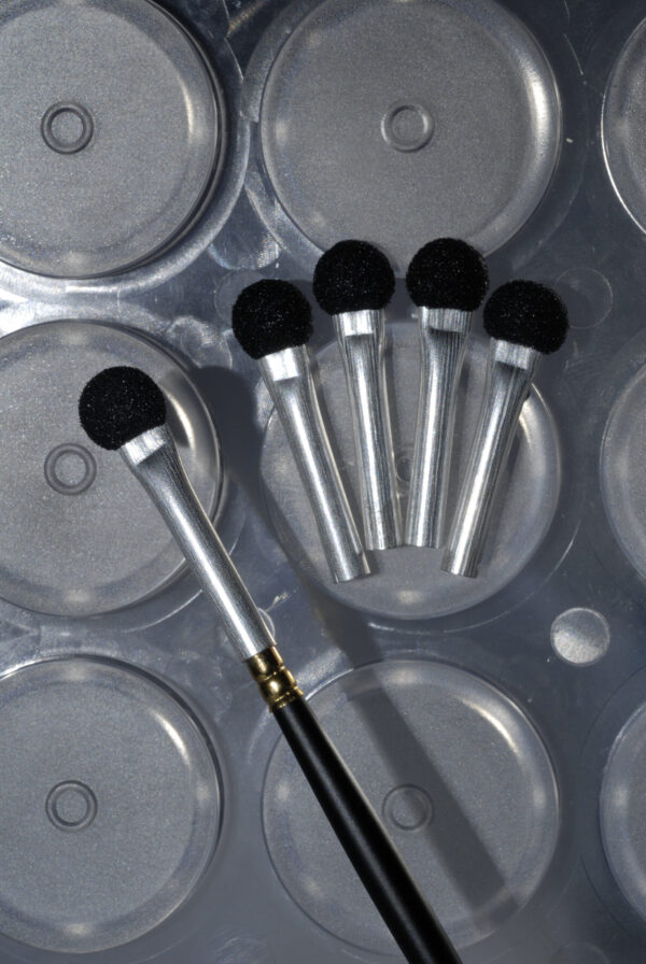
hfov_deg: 15.2
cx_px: 323
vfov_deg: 22.6
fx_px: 2415
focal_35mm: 90
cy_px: 482
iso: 100
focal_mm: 60
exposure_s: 1/6
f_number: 22
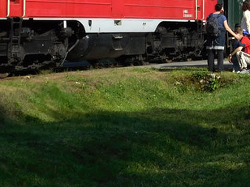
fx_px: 1127
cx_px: 229
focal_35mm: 156
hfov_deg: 12.6
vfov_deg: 9.3
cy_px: -61
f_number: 3.6
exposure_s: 1/1000
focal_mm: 7.1
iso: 125
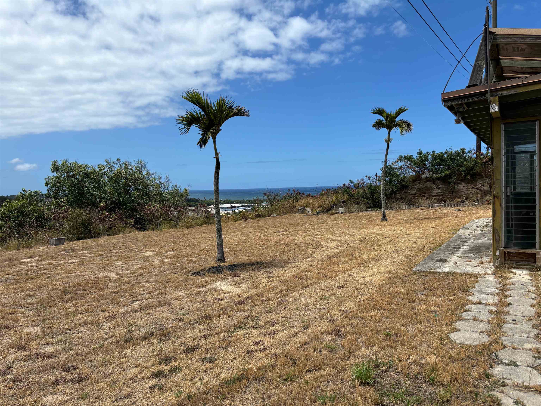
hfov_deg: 67.3
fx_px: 406
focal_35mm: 26
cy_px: 203
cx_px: 270
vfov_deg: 53.1
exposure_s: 1/5076
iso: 50
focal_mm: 5.96
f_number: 1.6
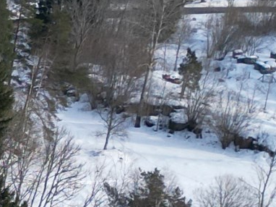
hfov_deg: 8.9
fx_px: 1442
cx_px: -564
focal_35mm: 181
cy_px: 292
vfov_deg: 8.1
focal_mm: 6.72
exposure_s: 1/2000
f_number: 1.7
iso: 200
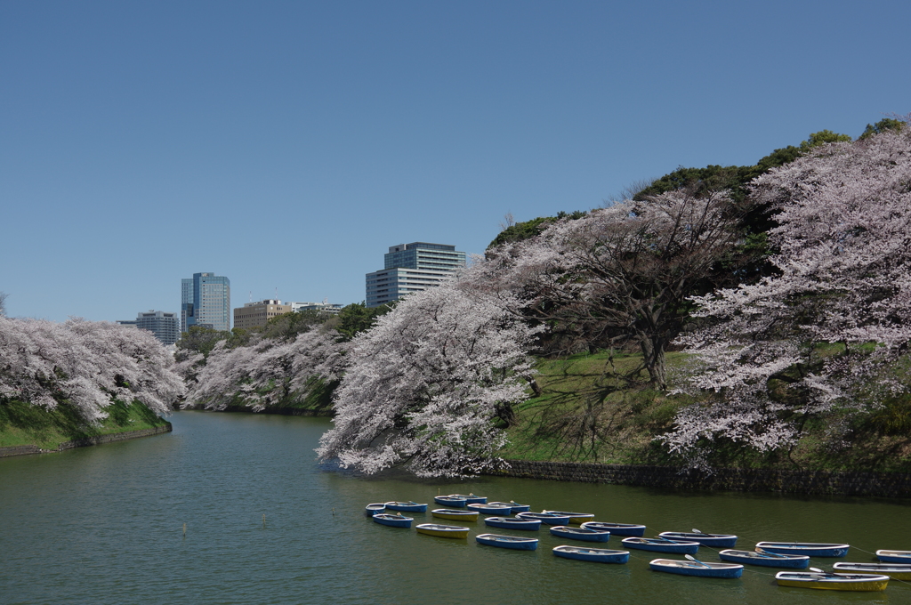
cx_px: 456
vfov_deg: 36.8
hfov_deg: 53.2
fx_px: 910
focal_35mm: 36
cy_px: 302
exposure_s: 1/500
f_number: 6.3
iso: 100
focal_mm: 24
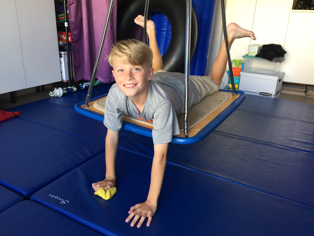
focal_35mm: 30
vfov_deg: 46.8
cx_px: 160
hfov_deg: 60.0
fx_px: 272
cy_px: 120
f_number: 2.2
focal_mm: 4.15
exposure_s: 1/40
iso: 32
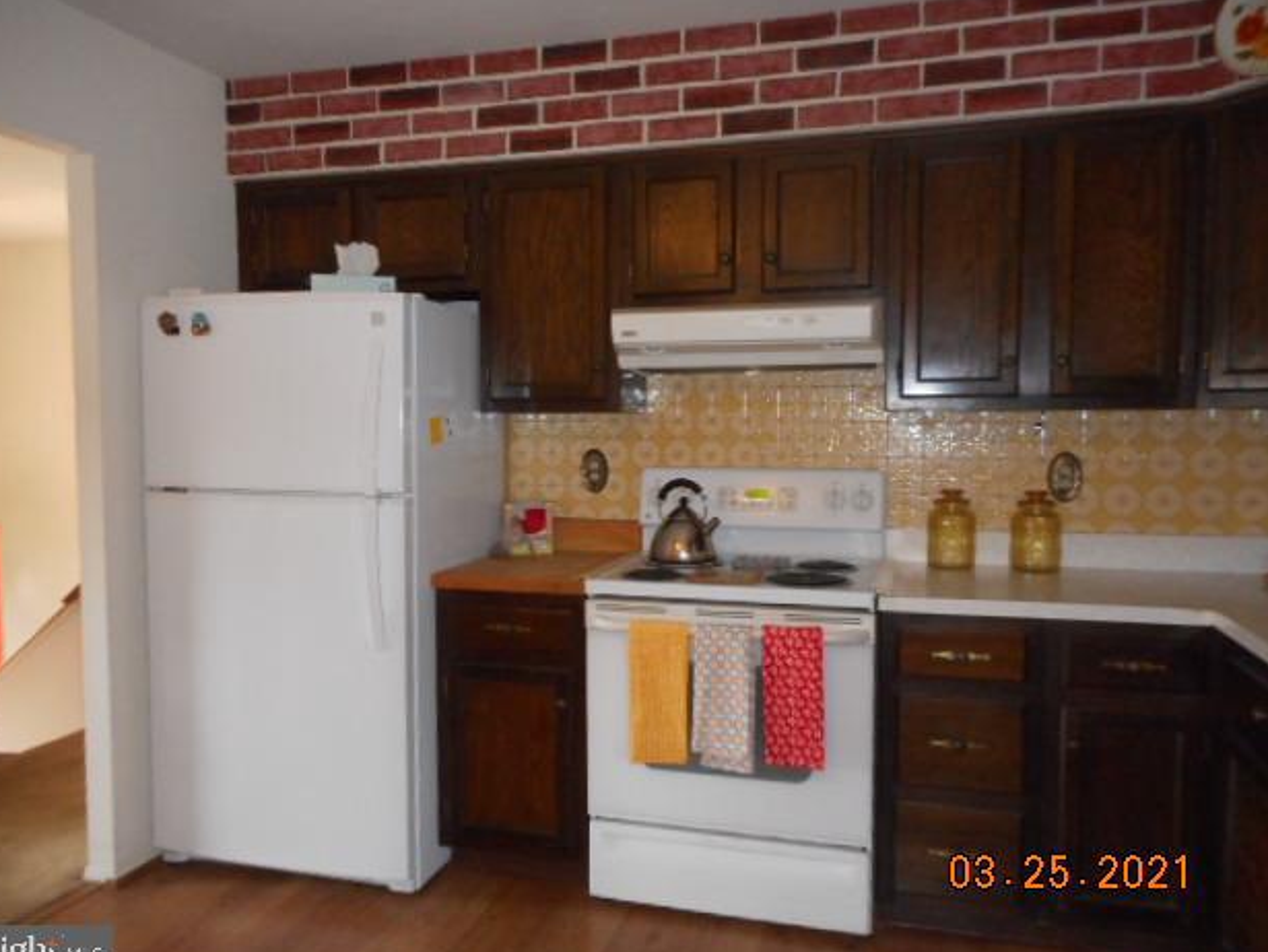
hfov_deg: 67.3
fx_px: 953
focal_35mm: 26
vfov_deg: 53.1
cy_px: 484
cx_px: 612
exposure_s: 1/25
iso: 320
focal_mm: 4.5
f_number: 3.7
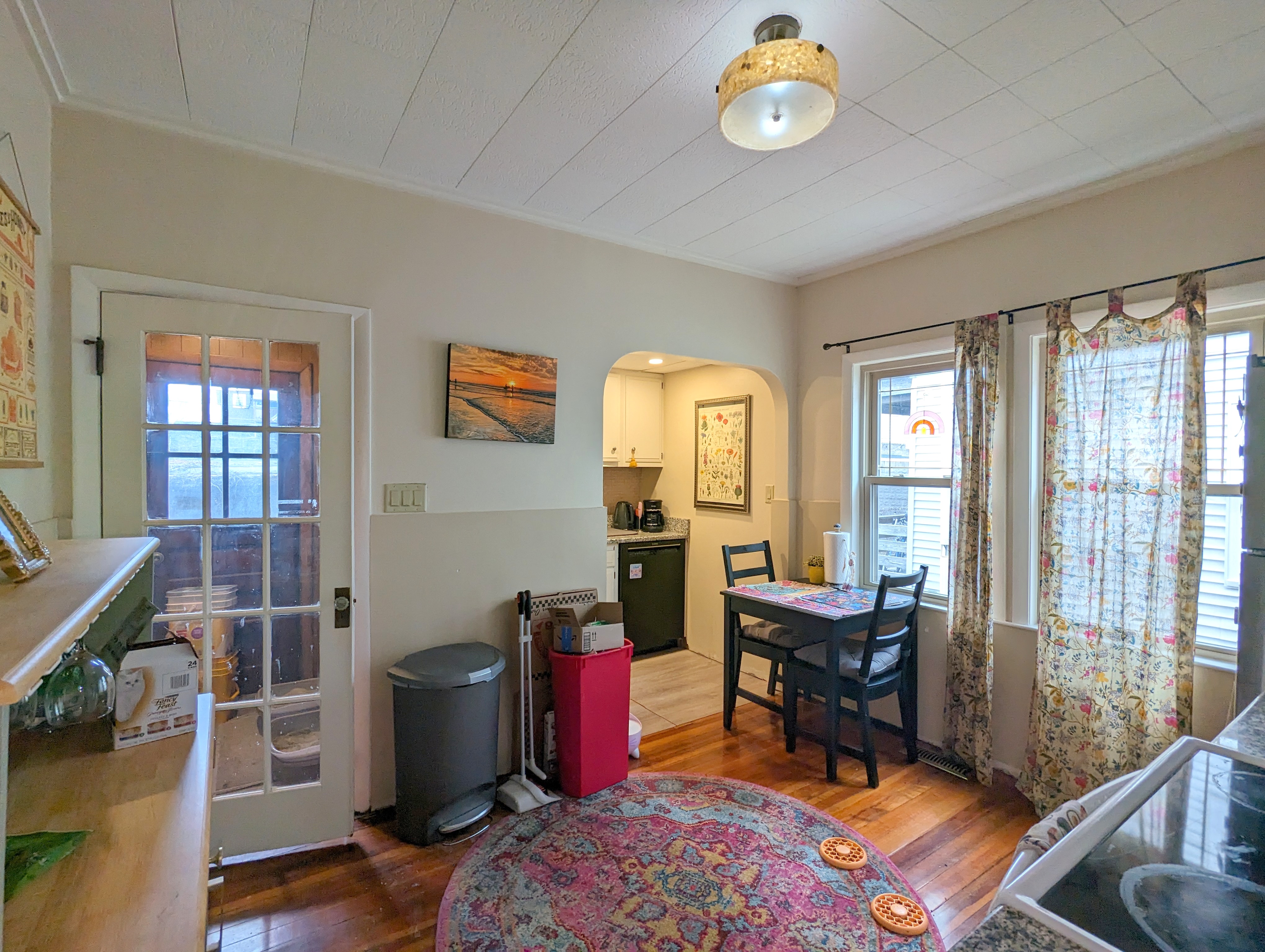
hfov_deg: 94.4
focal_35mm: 16
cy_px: 476
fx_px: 586
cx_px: 632
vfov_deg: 78.2
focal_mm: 2.35
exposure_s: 1/120
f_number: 2.2
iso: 116
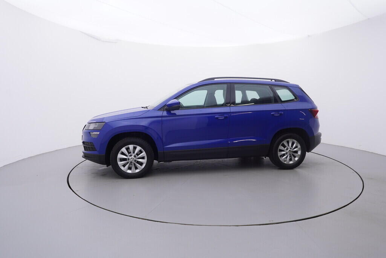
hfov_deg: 77.3
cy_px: 129
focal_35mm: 22
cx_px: 193
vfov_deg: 56.2
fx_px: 241
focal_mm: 15
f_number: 5
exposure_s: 1/80
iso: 200
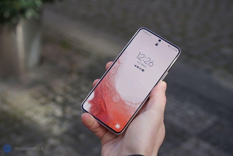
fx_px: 453
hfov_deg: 28.8
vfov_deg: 19.5
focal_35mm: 70
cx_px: 116
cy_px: 78
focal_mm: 70
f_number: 6.3
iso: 250
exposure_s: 1/160
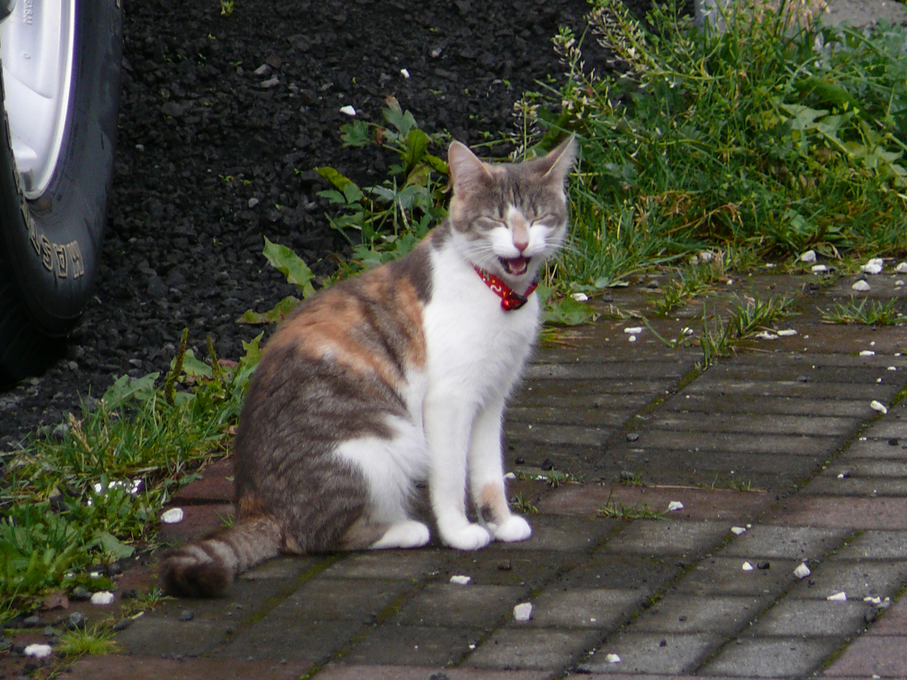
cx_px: 454
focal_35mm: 748
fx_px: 19599
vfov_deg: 2.0
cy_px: 340
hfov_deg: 2.7
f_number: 4
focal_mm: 88.8
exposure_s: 1/160
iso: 100
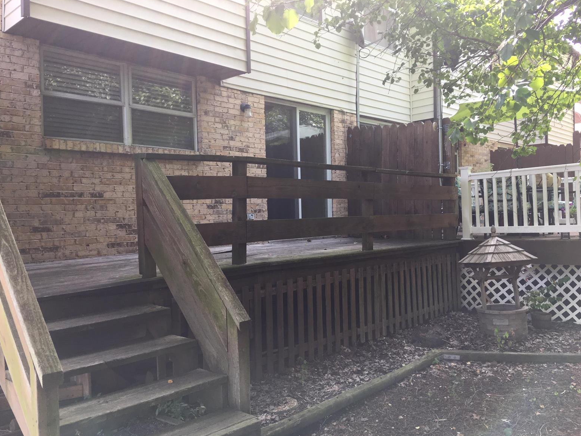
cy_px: 220
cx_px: 299
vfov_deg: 46.8
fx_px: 503
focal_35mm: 30
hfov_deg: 60.0
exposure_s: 1/120
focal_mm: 4.15
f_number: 2.2
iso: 40
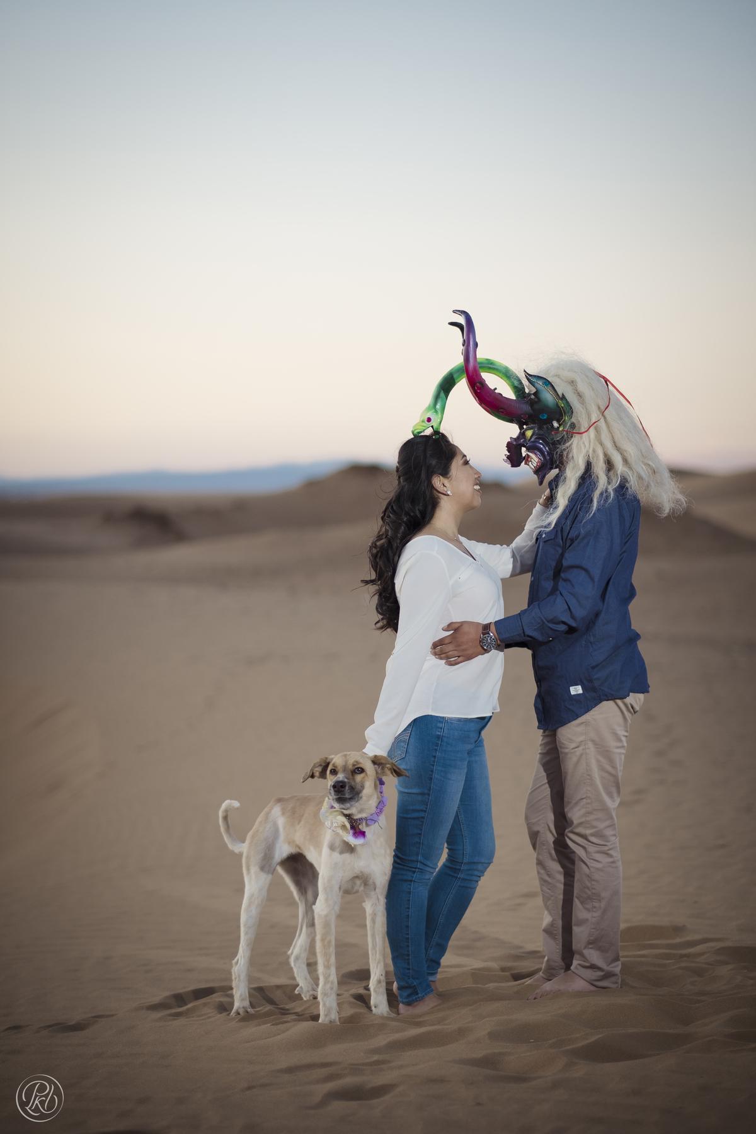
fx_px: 2646
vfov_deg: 24.2
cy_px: 567
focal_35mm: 84
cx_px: 378
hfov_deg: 16.3
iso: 200
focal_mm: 56
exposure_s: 1/250
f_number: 1.4
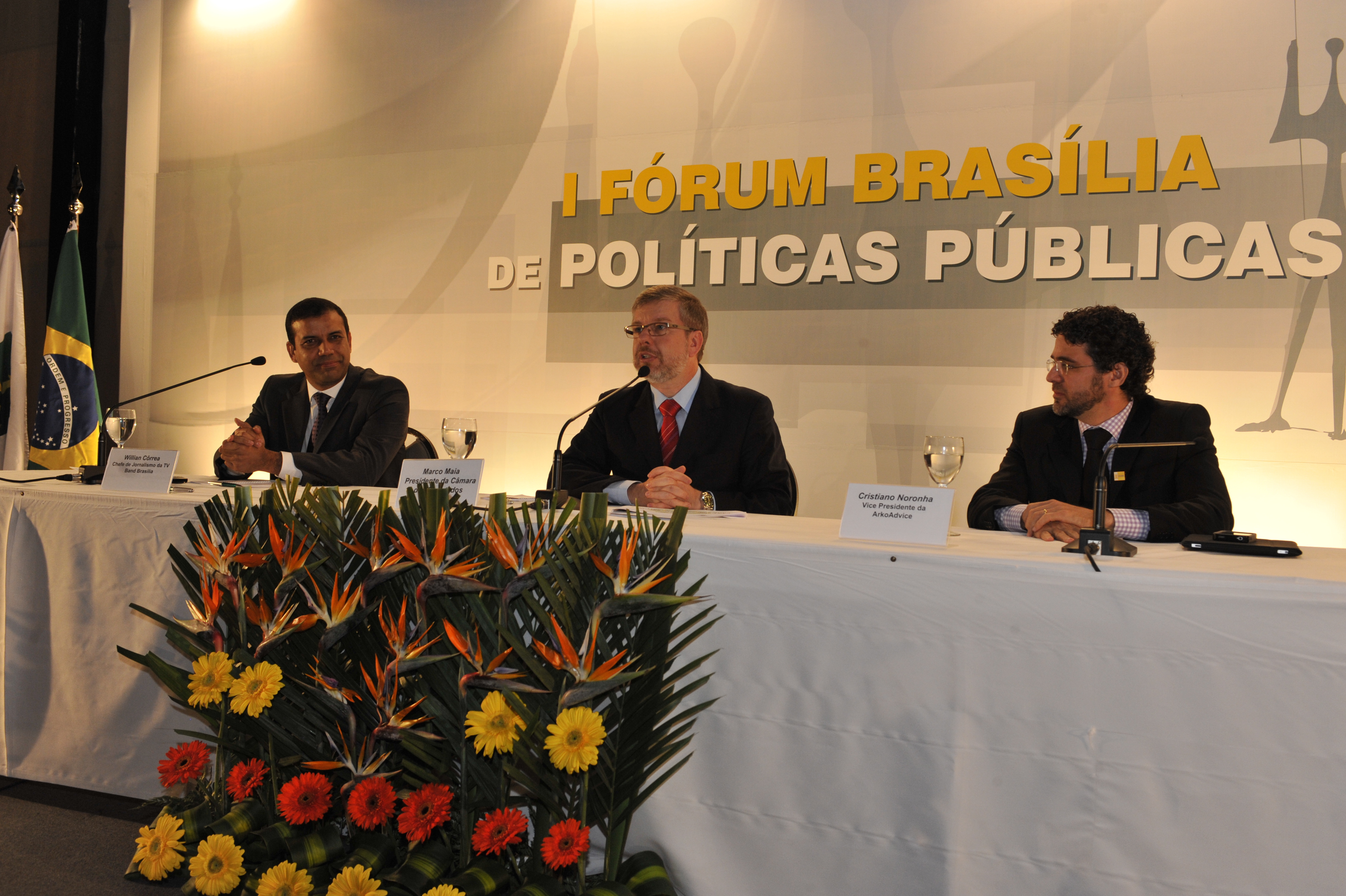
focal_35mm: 34
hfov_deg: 55.8
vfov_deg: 38.8
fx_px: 1270
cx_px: 673
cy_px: 448
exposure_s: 1/60
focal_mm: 34
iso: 1250
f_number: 6.3
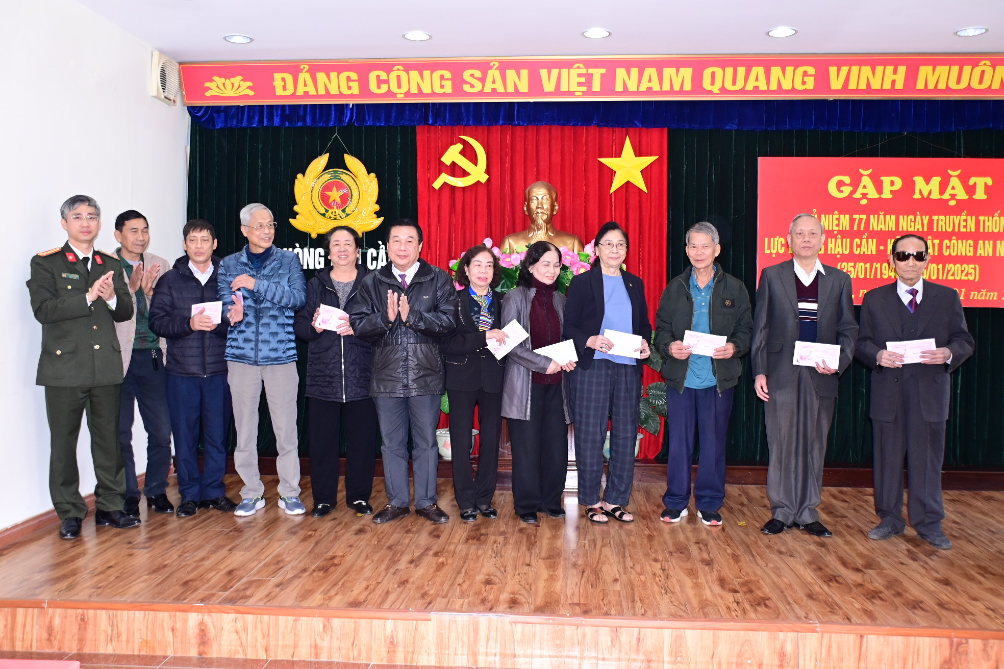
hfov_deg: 57.2
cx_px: 502
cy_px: 334
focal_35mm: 33
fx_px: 920
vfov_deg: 40.0
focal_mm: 22
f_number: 3.5
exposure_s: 1/200
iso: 1250
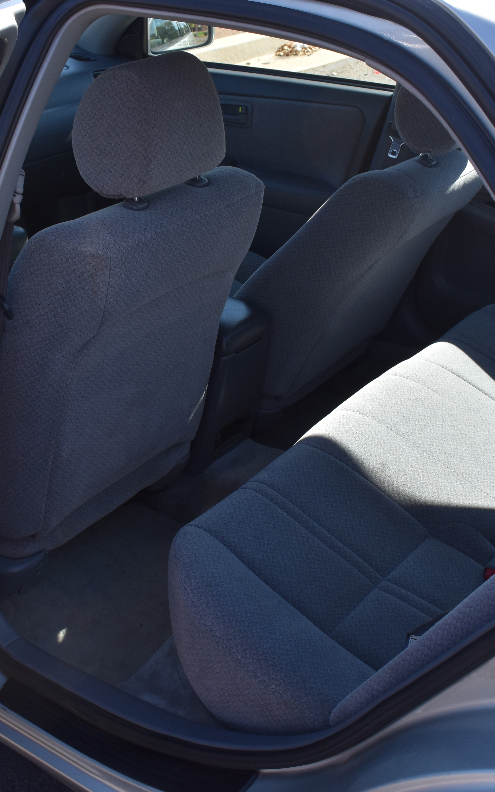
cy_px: 392
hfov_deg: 25.3
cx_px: 193
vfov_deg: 39.6
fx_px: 1101
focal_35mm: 51
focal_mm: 22
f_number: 8
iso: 250
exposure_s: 1/250
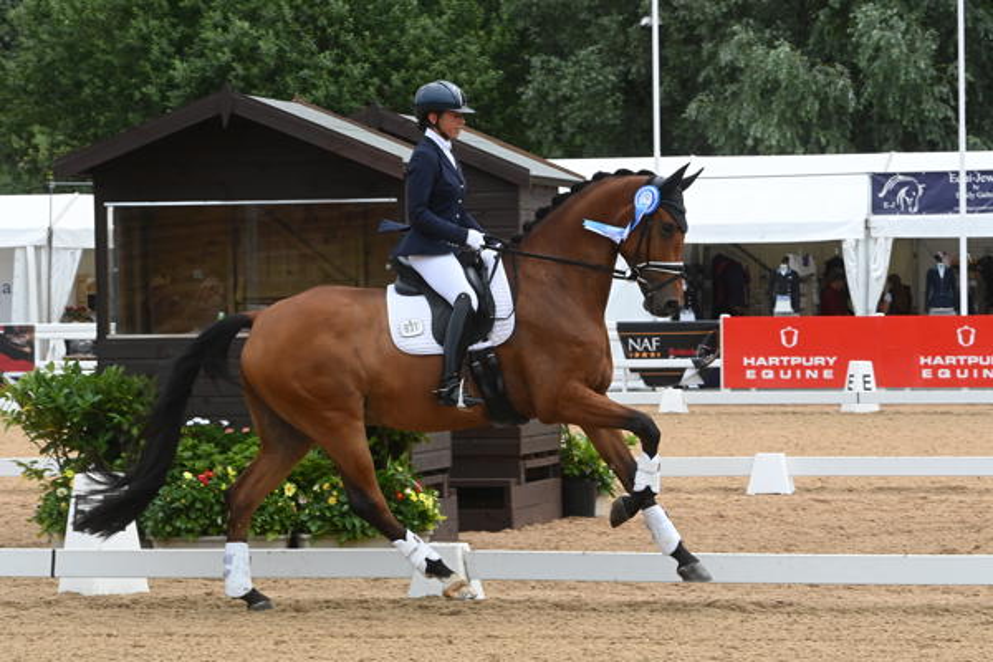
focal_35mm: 165
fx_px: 4551
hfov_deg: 12.5
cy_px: 331
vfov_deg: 8.3
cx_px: 496
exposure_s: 1/800
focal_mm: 165
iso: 4000
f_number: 20
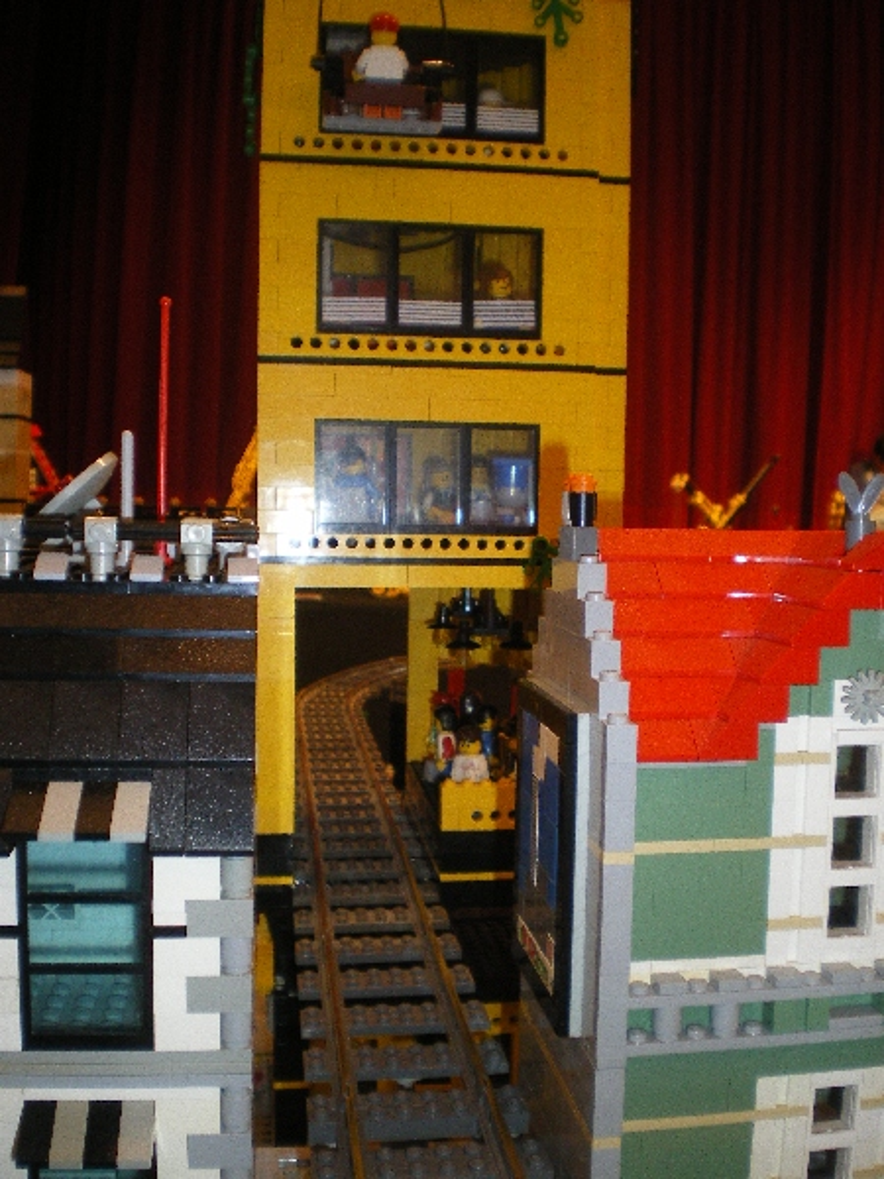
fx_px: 1226
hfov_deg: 39.7
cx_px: 442
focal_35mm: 36
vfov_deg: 51.4
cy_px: 590
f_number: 3.1
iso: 250
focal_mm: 6.3
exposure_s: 1/50
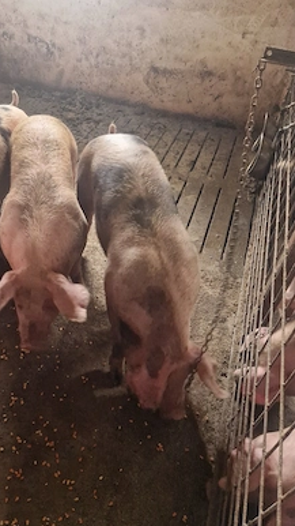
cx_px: 94
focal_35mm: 26
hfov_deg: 43.6
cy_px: 259
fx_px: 362
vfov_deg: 71.9
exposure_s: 1/33
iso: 640
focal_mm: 5.4
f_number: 1.8
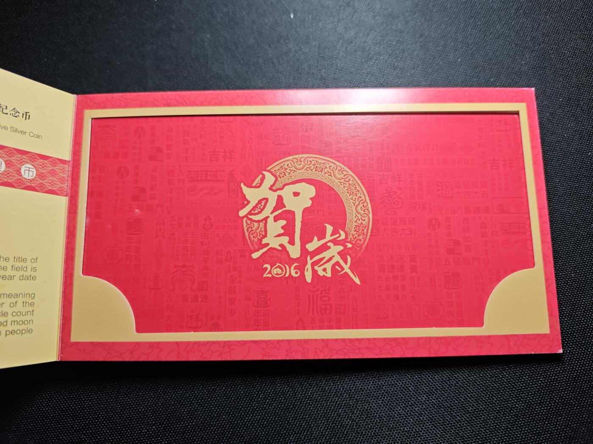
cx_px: 296
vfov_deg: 56.8
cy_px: 222
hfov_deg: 71.6
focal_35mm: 24
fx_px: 411
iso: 80
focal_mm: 5.84
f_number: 1.6
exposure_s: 1/100
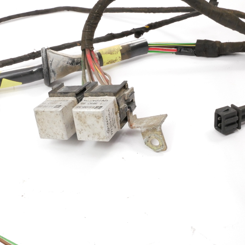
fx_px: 424
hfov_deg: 32.0
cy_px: 127
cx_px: 84
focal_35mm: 53
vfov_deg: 32.2
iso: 1600
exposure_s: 1/40
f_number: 18
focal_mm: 20
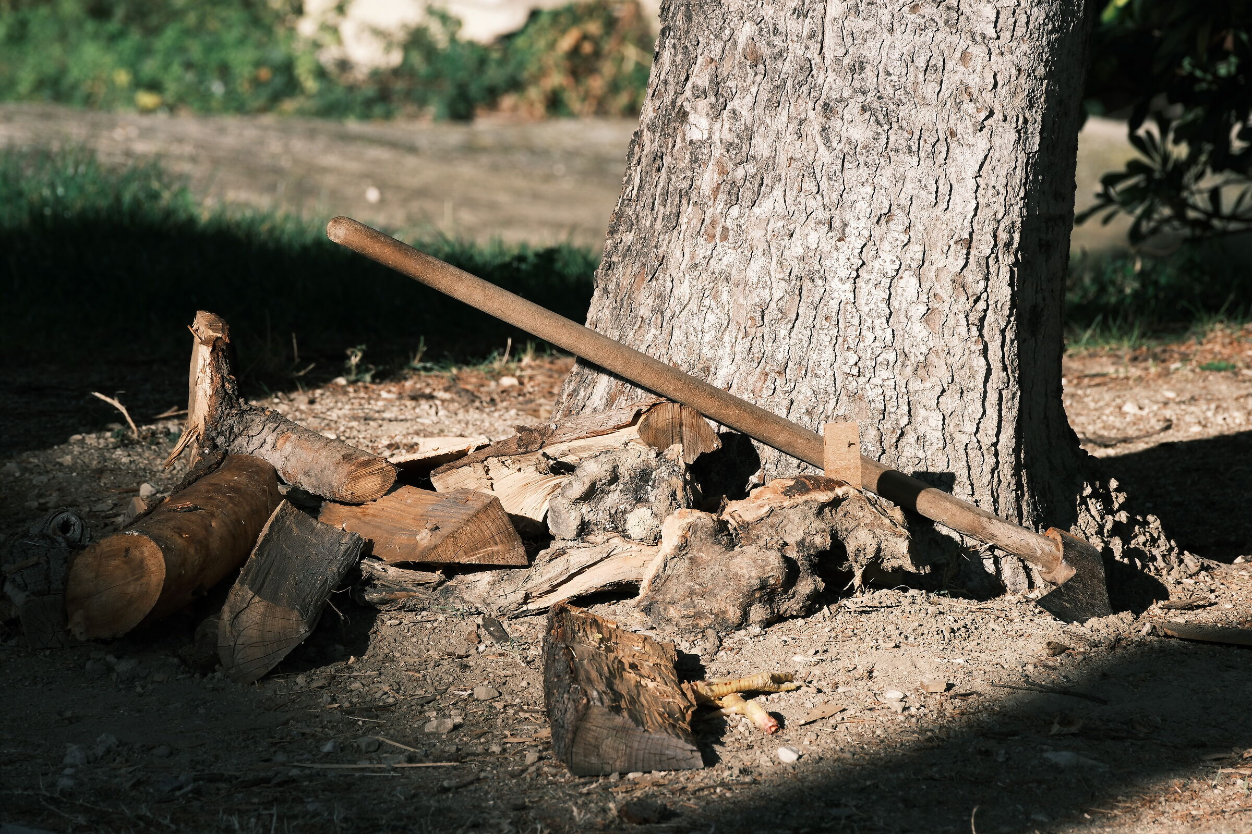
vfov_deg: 3.8
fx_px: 12519
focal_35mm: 360
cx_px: 626
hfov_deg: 5.7
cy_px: 417
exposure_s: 1/500
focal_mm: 239.8
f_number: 8
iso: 250
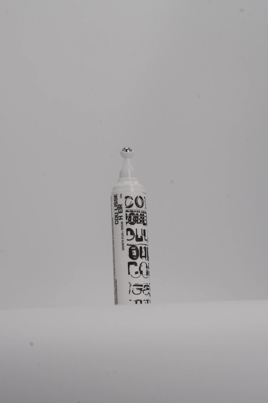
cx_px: 134
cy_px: 202
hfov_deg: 16.6
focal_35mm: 82
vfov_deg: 24.6
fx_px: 921
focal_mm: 55
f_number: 16
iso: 800
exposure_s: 1/200
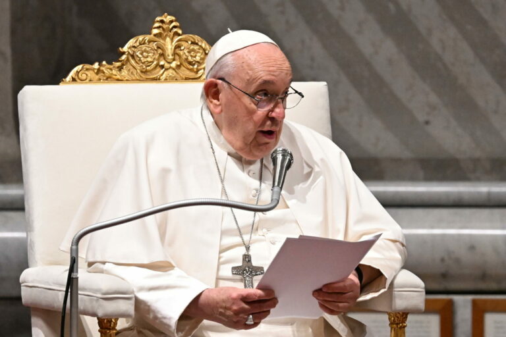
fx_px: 8433
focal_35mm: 600
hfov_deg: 3.4
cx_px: 253
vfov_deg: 2.3
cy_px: 168
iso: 5000
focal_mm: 400
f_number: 5.6
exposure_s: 1/320
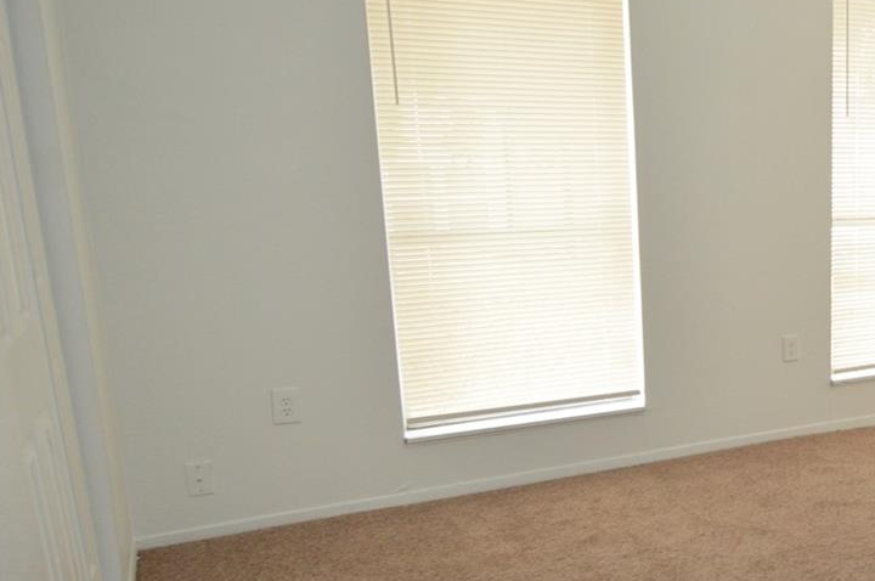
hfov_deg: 39.6
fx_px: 971
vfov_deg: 33.2
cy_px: 363
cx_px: 962
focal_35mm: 40
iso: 560
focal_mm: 12
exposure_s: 1/60
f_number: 4
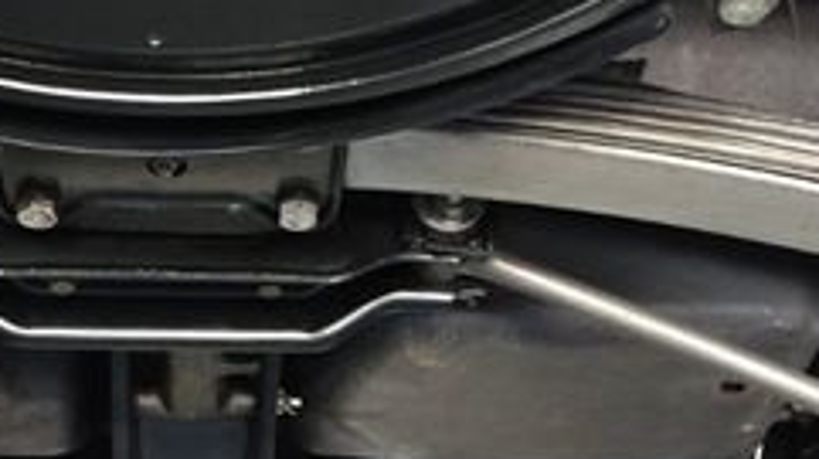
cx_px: 275
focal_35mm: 84
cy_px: 422
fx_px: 1822
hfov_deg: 25.2
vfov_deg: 14.2
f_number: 2.2
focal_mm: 4.15
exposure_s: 1/30
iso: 125
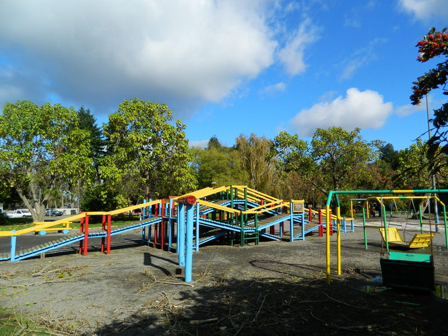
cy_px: 168
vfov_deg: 54.9
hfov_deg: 69.4
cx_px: 224
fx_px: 324
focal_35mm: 25
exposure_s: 1/160
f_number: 8.7
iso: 80
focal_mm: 4.5
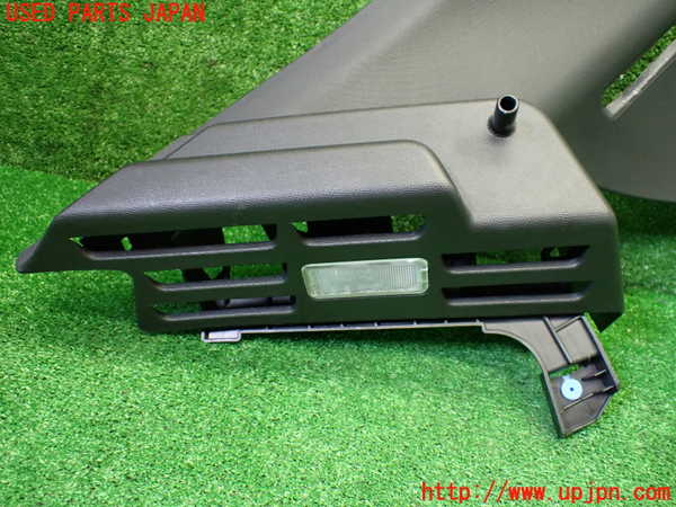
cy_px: 254
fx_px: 586
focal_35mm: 30
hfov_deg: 60.0
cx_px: 338
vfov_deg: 46.8
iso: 800
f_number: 2.3
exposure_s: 1/100
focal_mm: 5.4
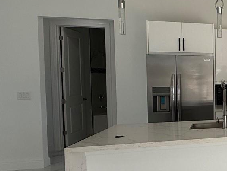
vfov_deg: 36.8
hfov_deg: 33.8
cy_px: 86
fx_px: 256
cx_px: 298
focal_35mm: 39
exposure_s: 1/205
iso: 50
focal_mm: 2.22
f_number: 2.2
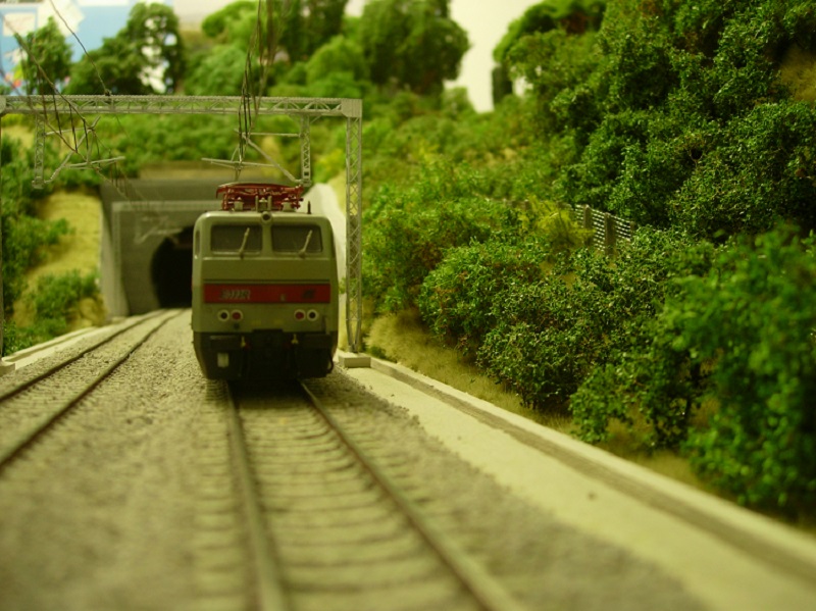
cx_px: 408
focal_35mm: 38
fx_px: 895
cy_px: 306
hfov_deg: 49.0
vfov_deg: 37.7
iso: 79
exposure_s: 1/4.2
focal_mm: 7.8
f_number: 2.8
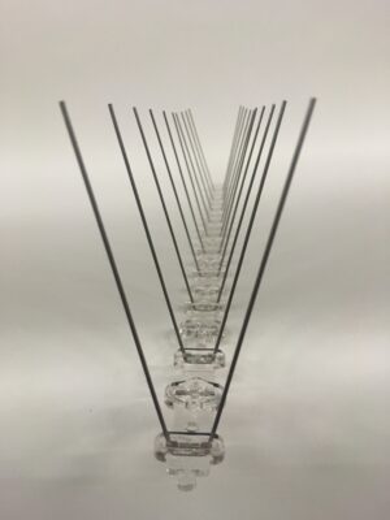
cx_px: 195
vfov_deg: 61.7
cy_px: 260
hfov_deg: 48.2
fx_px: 436
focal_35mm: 29
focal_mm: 4.15
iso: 250
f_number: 2.2
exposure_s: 1/33
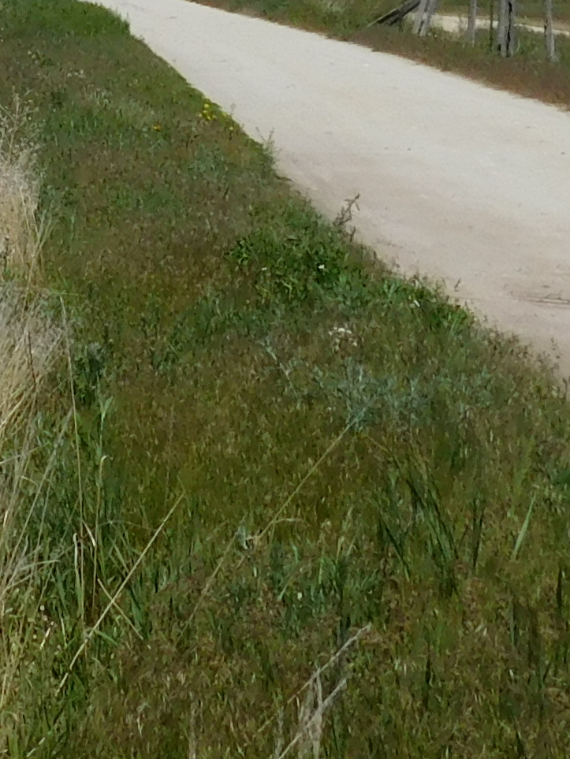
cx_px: -185
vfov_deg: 16.8
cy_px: -247
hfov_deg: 13.0
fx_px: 2413
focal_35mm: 110
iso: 125
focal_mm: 4
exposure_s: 1/800
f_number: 6
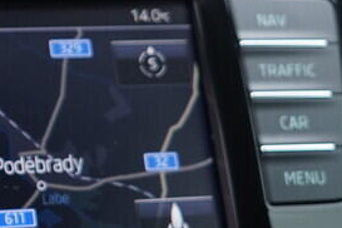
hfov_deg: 14.4
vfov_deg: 10.2
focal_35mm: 135
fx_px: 1282
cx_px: -127
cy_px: 81
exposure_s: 1/40
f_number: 2.8
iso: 200
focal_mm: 24
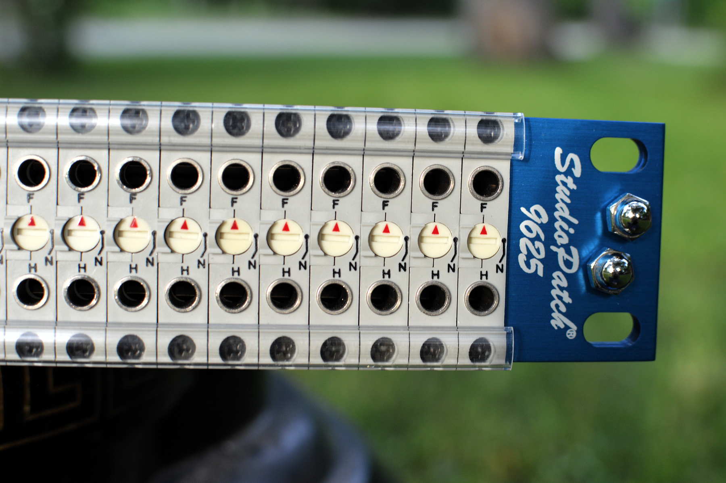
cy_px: 242
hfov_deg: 37.9
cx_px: 363
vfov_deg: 25.7
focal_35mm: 52
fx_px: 1058
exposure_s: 1/60
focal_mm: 35
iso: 400
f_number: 5
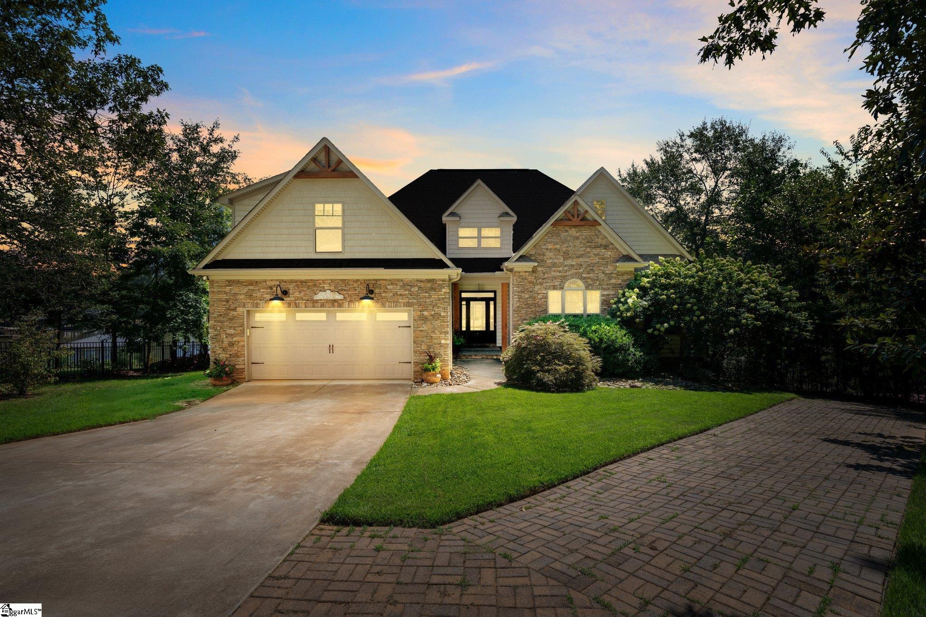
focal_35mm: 16
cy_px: 308
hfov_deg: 96.7
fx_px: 411
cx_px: 463
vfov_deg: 73.7
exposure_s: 1/125
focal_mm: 16
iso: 200
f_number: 9
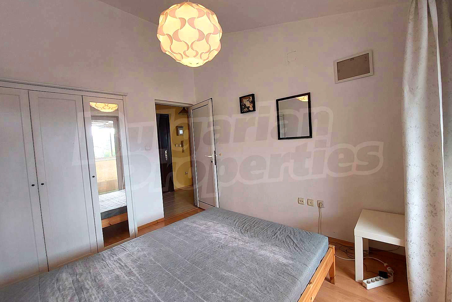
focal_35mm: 14
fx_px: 176
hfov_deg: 104.3
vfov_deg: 81.2
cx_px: 228
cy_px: 153
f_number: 2.2
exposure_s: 1/50
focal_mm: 1.74
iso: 100
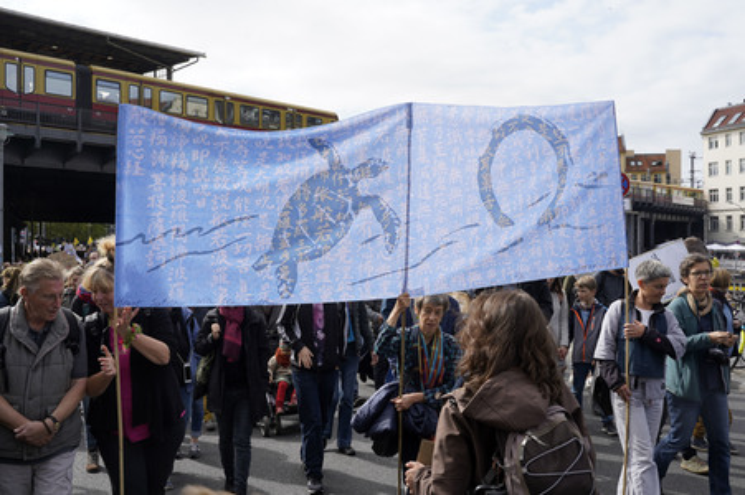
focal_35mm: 36
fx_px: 744
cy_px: 248
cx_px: 372
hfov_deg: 53.2
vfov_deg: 36.8
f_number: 11
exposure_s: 1/160
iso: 160
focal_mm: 36
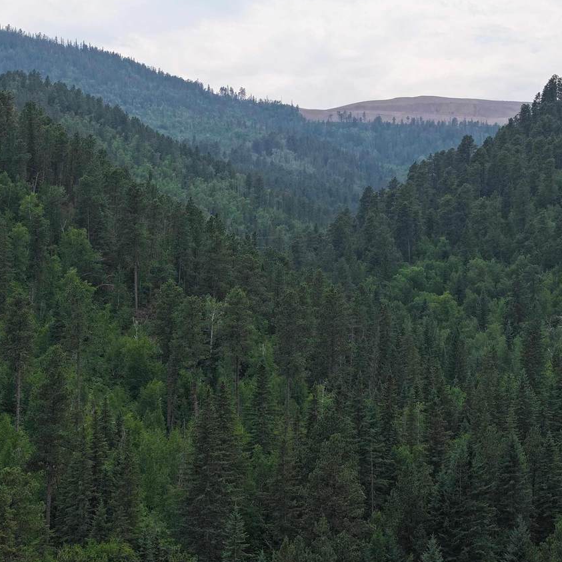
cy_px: 303
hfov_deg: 18.5
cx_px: 285
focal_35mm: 94
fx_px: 1727
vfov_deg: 18.5
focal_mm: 19.35
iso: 220
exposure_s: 1/1000
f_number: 2.8
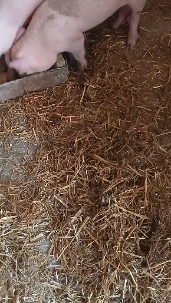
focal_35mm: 55
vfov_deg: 35.8
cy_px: 38
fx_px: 443
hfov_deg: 21.8
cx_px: 64
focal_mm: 3.98
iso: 400
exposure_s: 1/25
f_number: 1.8
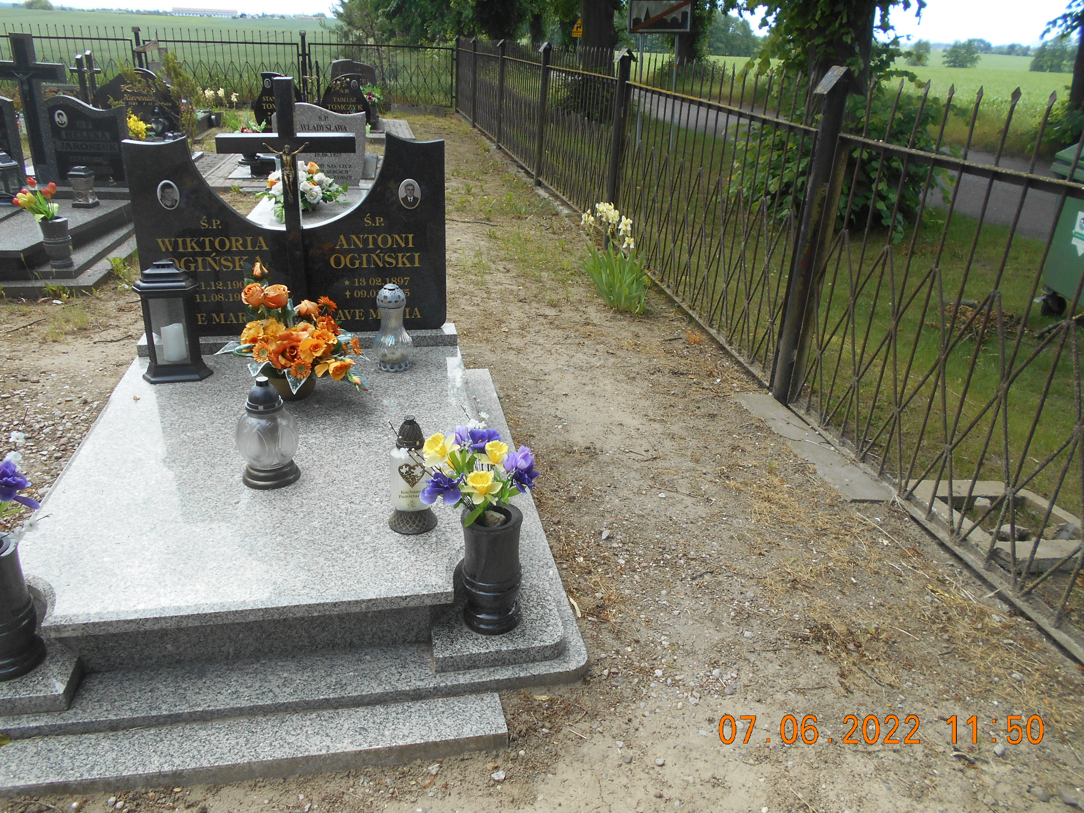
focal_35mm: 26
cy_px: 406
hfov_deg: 67.3
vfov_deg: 53.1
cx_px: 542
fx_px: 814
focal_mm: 4.6
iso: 80
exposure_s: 1/250
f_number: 3.2
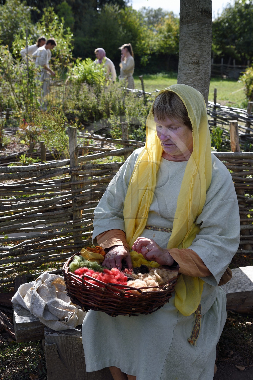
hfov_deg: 28.1
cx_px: 126
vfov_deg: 41.1
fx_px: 506
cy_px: 190
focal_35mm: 48
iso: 200
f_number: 7.1
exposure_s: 1/320
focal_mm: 48
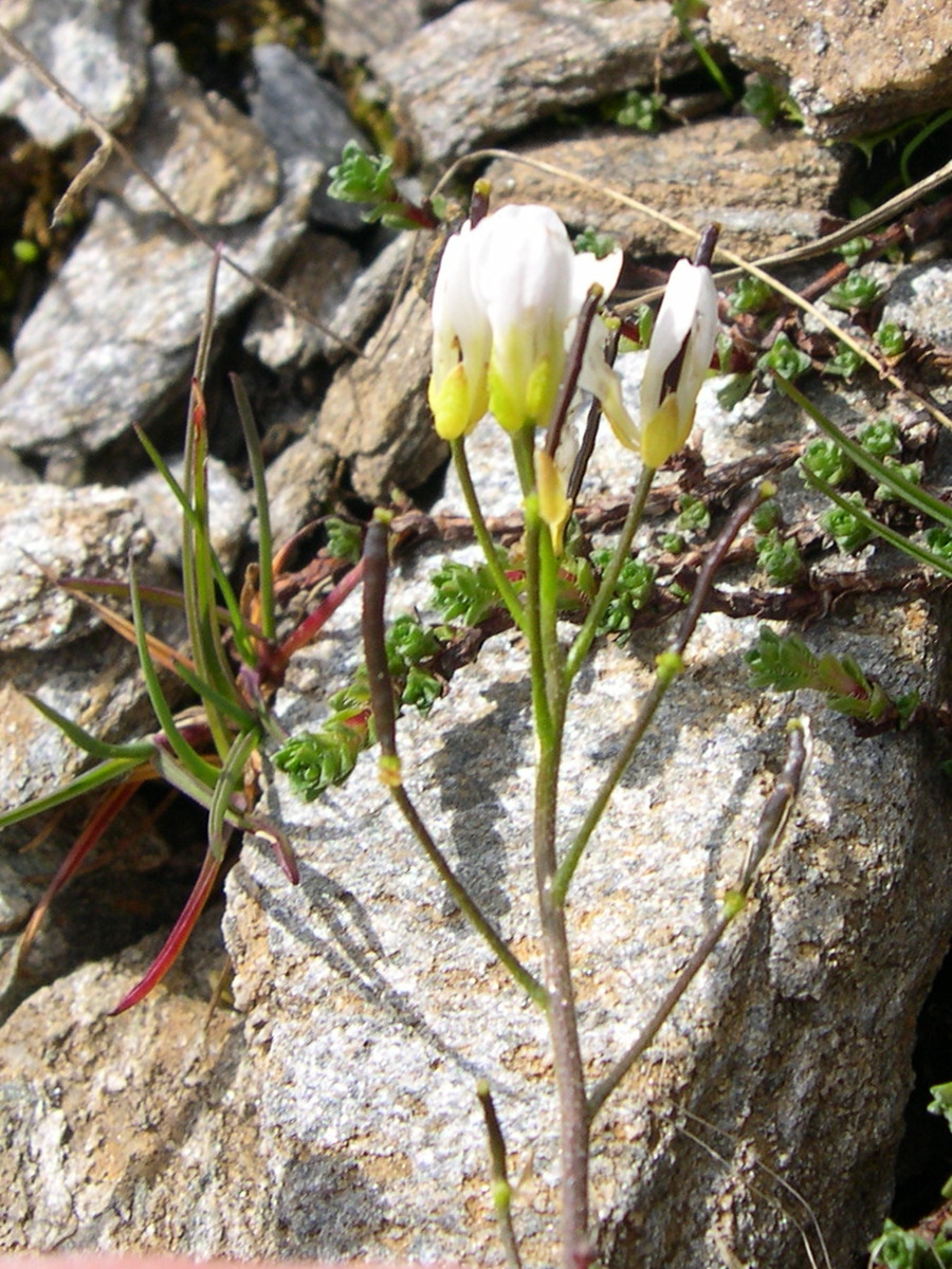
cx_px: 476
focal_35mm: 38
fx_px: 1393
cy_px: 634
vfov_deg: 49.0
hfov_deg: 37.7
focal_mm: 8
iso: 100
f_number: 7.6
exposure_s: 1/109
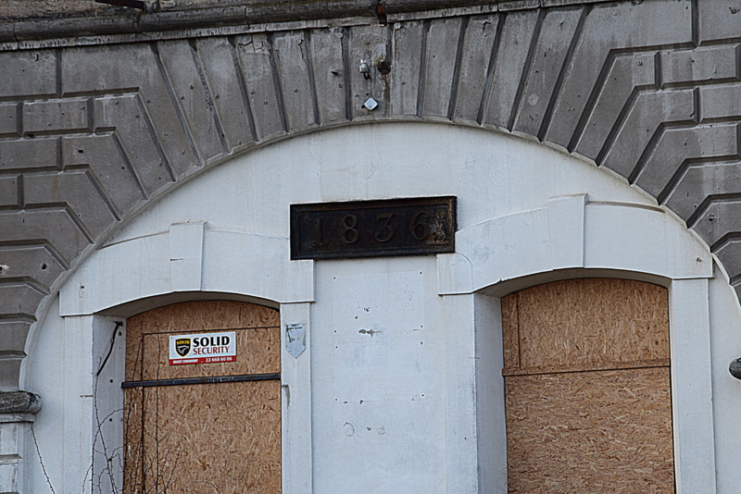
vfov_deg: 8.7
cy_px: 247
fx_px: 3243
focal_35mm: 158
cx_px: 370
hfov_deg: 13.0
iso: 400
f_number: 10
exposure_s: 1/250
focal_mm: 105
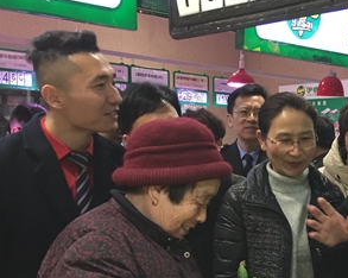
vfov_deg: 25.5
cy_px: 242
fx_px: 597
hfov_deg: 30.9
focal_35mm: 58
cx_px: 317
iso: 200
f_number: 2.2
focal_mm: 4.15
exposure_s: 1/33
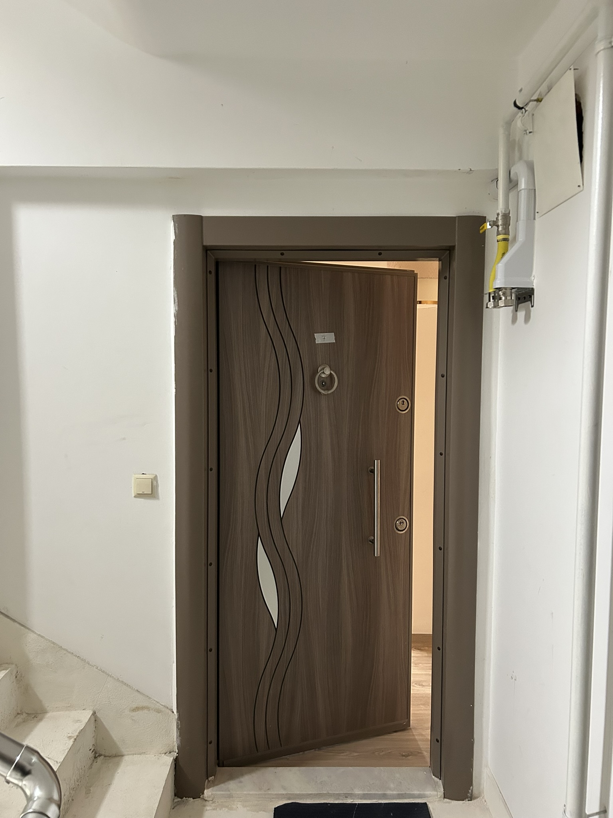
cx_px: 306
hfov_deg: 53.1
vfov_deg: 67.3
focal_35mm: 26
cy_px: 409
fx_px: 614
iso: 500
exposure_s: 1/50
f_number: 1.5
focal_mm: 5.7
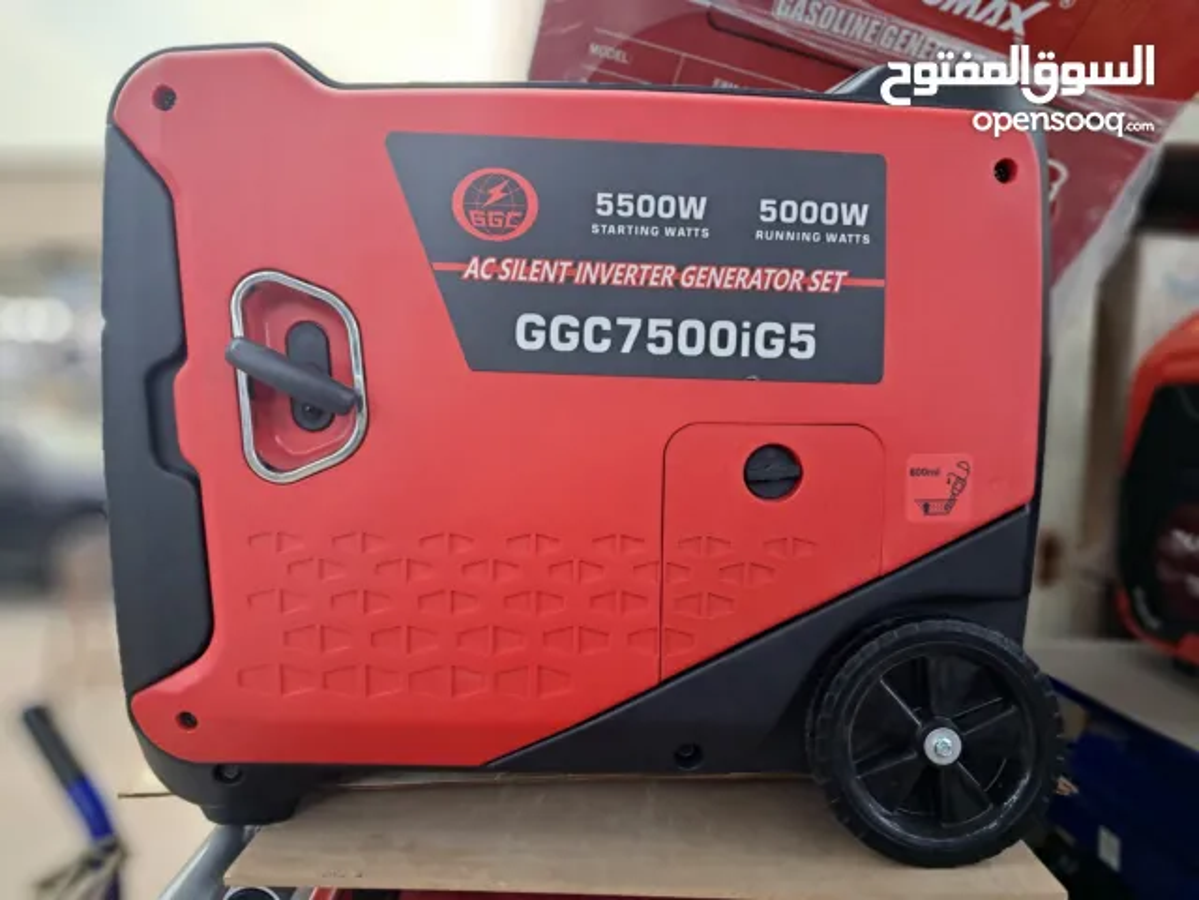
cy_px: 450
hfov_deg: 65.3
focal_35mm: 27
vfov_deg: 51.4
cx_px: 600
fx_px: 935
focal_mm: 4
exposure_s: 1/60
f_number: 1.8
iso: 80
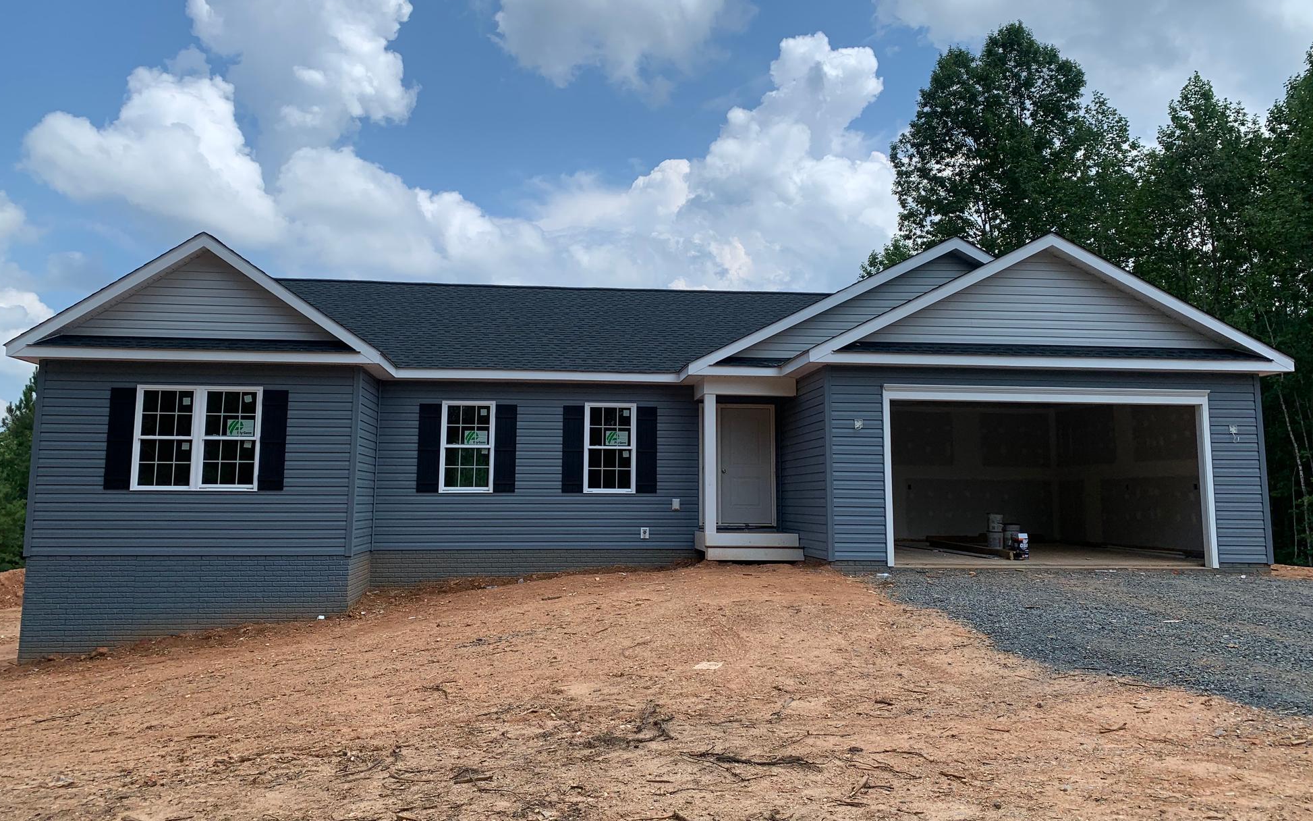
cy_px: 367
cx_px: 653
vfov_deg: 43.1
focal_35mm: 29
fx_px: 1038
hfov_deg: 64.6
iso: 25
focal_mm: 4.25
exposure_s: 1/2994
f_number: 1.8
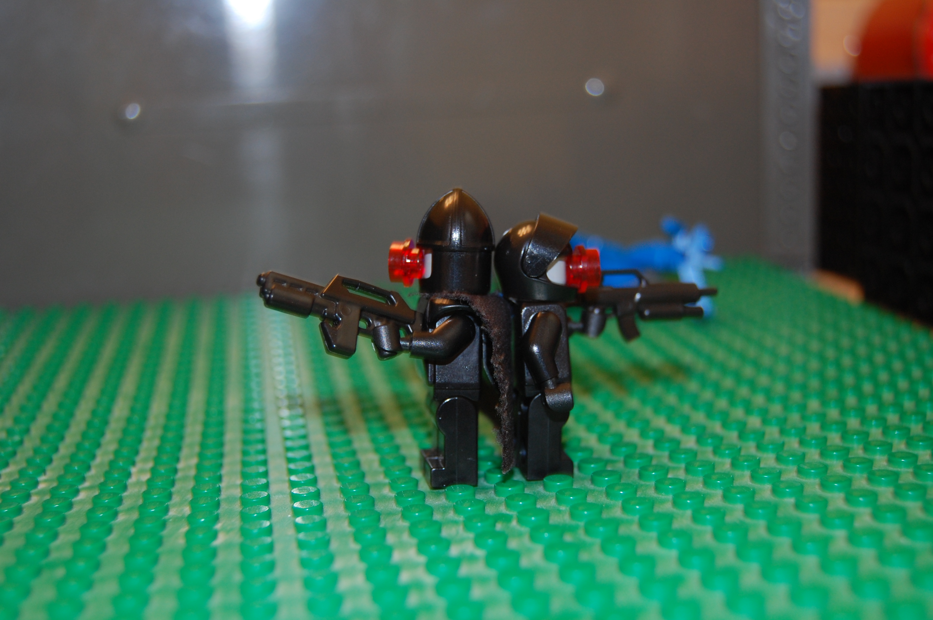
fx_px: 1243
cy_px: 310
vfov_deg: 28.0
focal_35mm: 48
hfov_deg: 41.1
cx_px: 466
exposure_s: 1/60
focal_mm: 32
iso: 400
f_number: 4.5
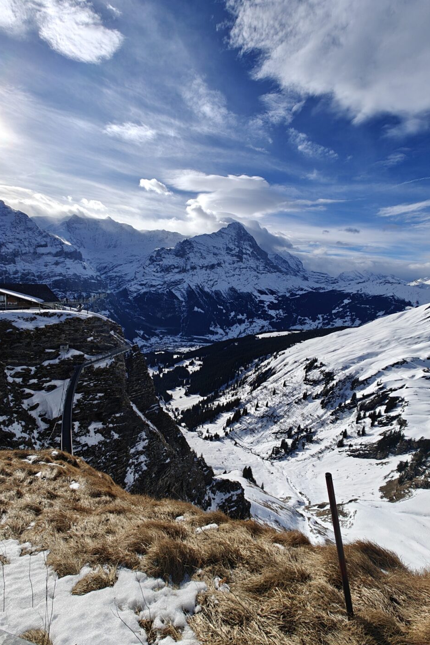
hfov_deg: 77.3
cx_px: 225
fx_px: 269
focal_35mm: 15
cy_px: 315
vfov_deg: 100.4
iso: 64
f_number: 2.2
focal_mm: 2.62
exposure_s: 1/5054
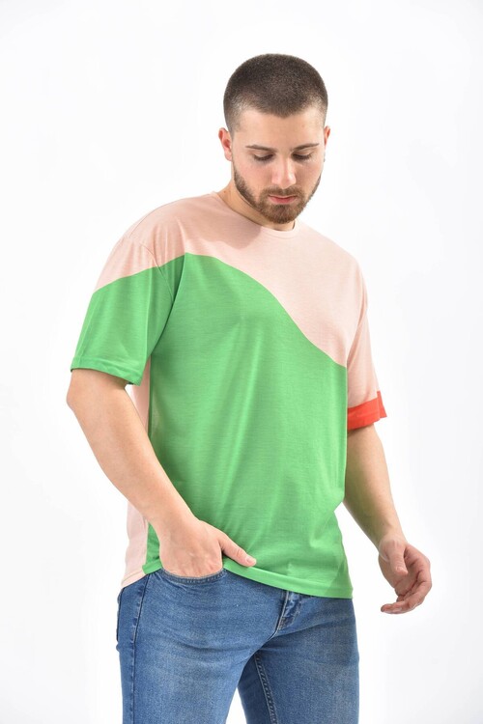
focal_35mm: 116
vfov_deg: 17.6
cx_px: 242
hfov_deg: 11.8
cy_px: 362
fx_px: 2334
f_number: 7.1
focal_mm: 116
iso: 100
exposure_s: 1/160
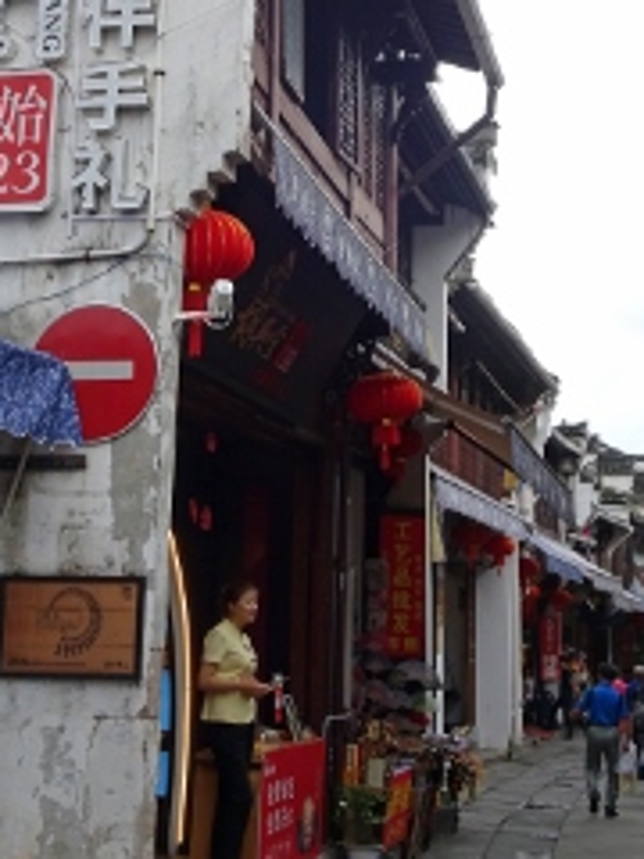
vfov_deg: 31.7
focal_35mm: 60
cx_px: 283
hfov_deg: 24.4
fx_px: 1488
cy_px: 229
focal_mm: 6.17
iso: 80
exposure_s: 1/320
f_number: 4
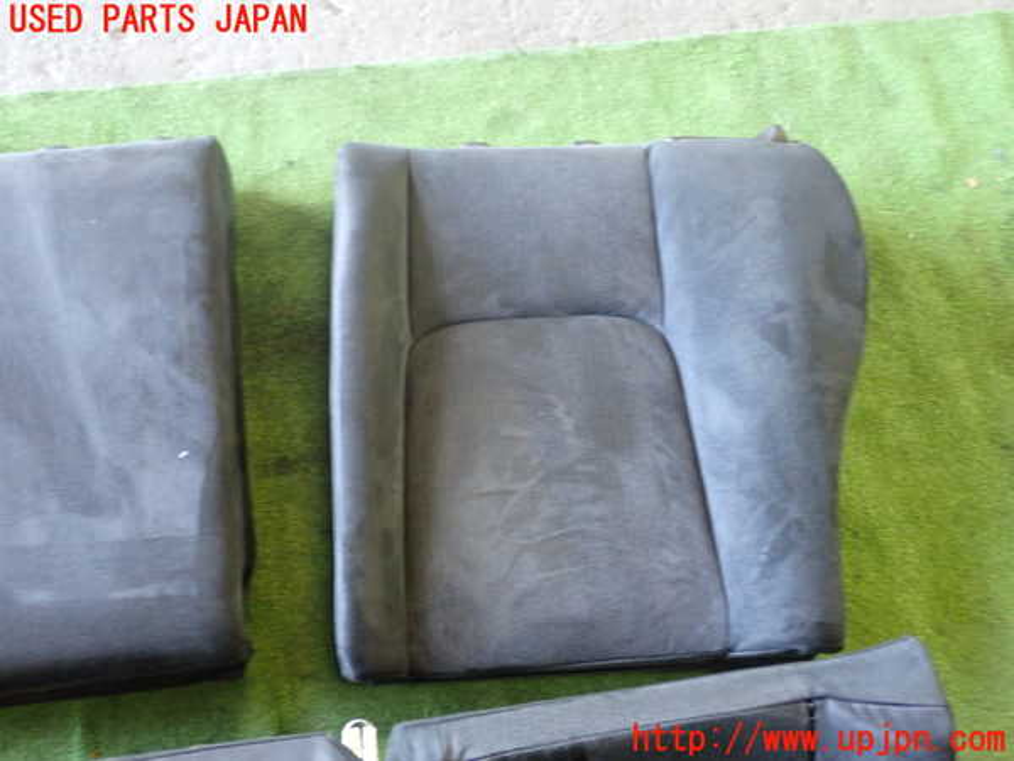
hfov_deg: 49.0
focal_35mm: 38
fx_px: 1113
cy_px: 380
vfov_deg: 37.7
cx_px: 507
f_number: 2.7
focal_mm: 6.83
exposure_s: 1/40
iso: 800
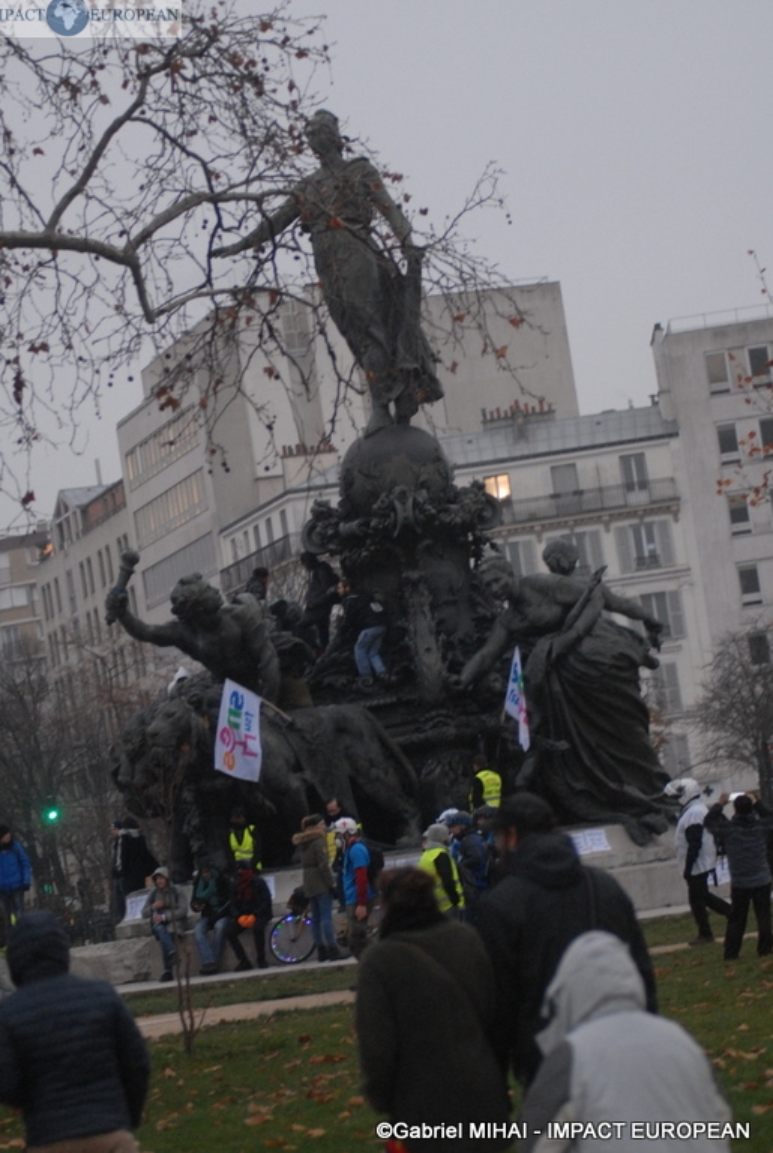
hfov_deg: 11.0
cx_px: 380
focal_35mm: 125
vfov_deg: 16.4
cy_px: 567
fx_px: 4010
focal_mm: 80
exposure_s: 1/60
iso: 800
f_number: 2.8
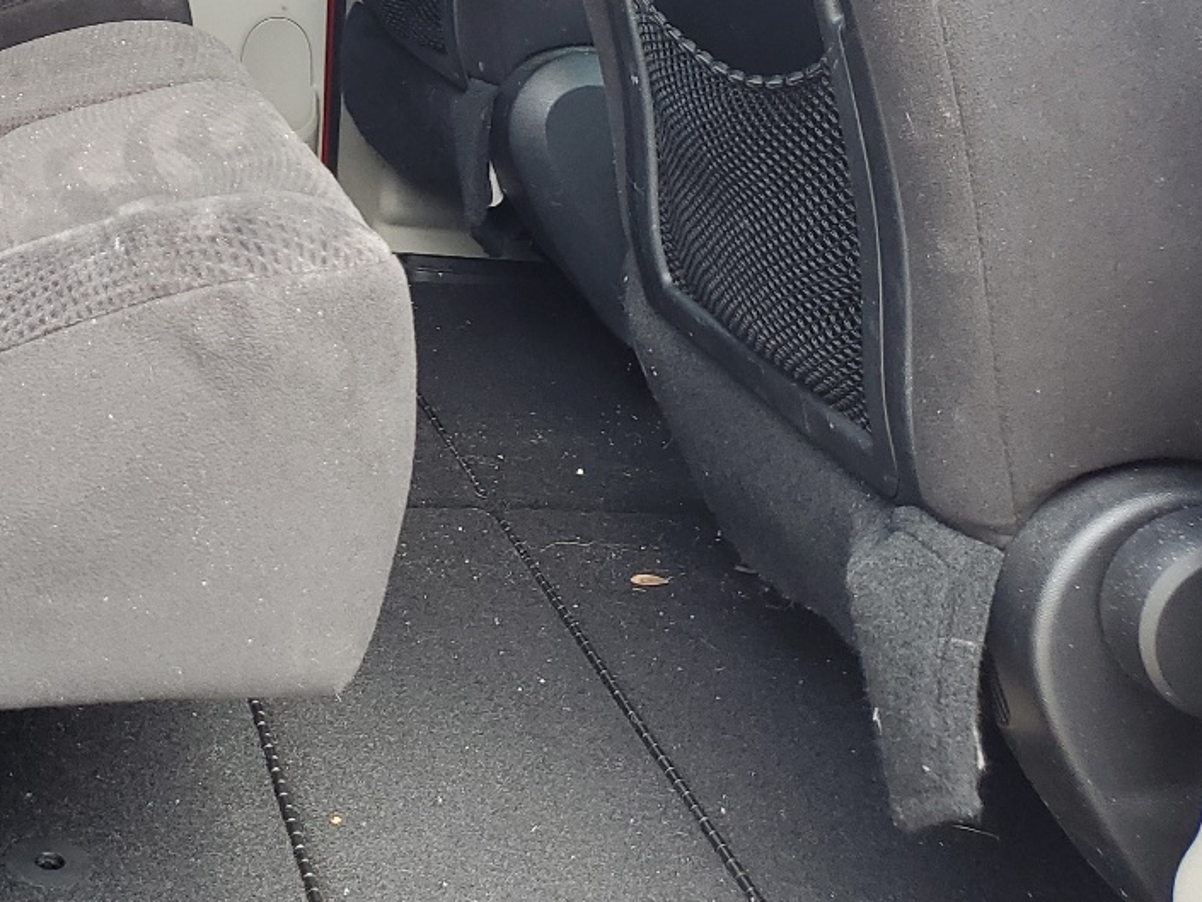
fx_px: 2049
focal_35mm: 59
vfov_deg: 23.2
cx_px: 61
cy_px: -109
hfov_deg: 30.8
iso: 53
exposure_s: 1/120
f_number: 1.5
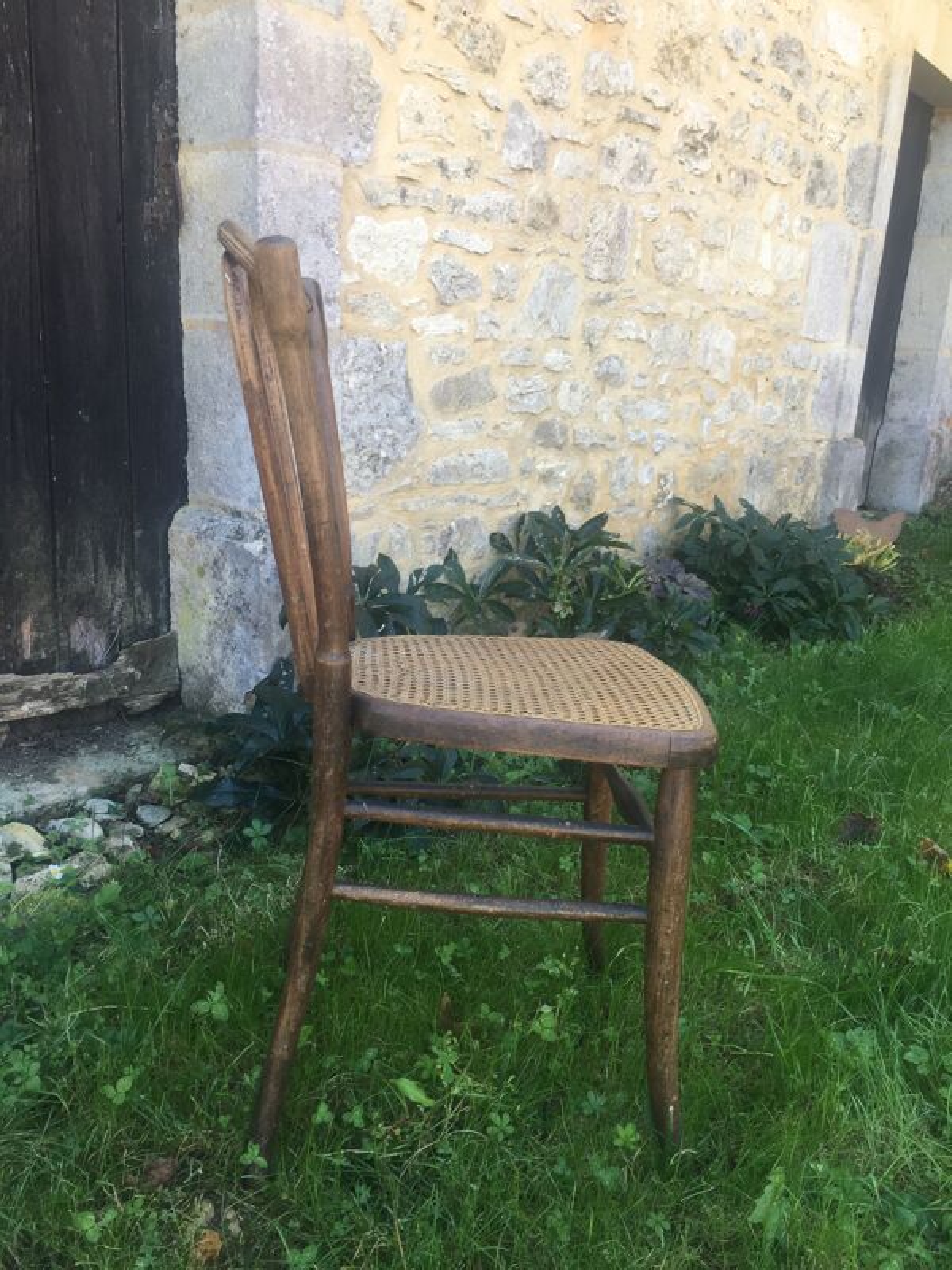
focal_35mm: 29
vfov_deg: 61.7
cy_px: 635
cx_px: 476
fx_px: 1063
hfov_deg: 48.2
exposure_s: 1/100
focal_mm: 4.15
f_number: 2.2
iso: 32
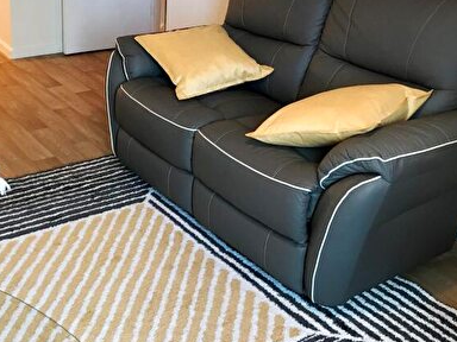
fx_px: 673
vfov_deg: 28.0
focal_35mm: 51
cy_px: 71
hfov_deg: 36.4
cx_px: 100
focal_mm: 3.99
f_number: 1.8
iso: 32
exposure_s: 1/25
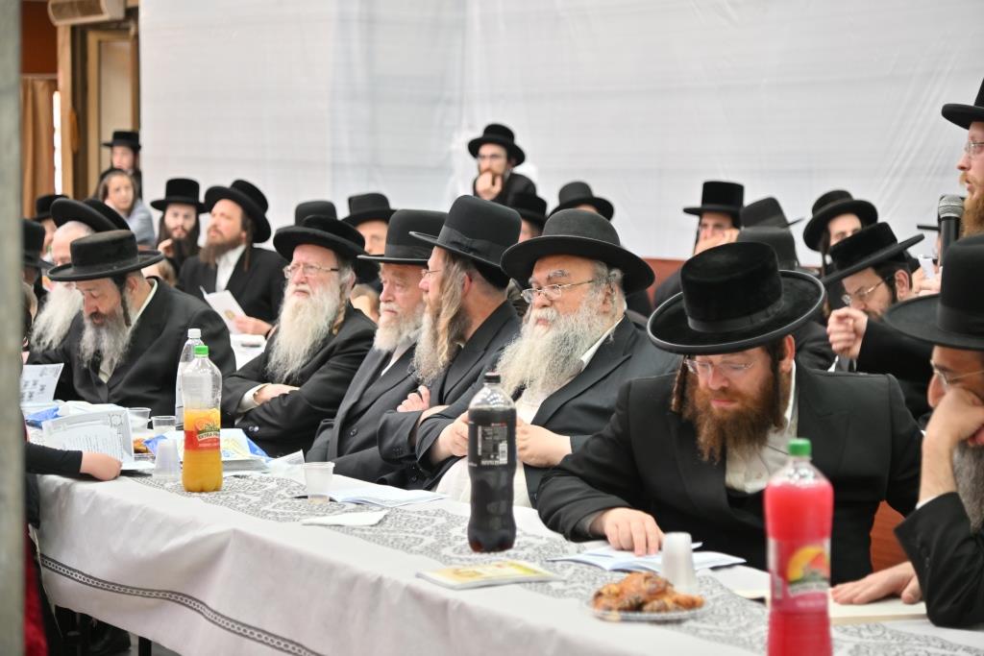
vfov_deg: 14.9
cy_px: 328
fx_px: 2515
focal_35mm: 92
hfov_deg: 22.1
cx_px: 492
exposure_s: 1/160
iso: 500
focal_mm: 92
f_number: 4
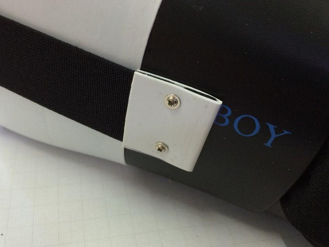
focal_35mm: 34
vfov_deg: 41.8
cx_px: 145
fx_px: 323
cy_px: 132
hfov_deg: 53.8
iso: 80
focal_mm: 4.15
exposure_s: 1/33
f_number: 2.2
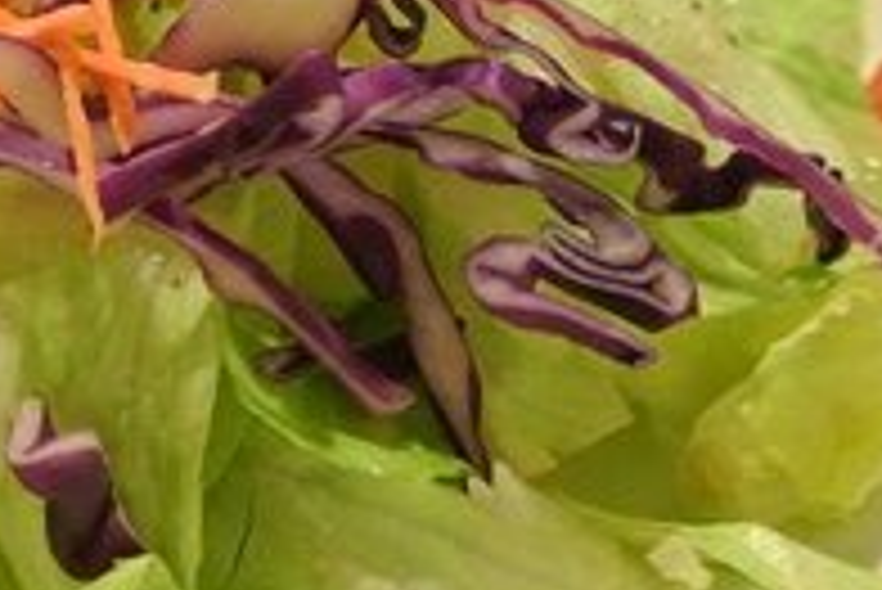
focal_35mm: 69
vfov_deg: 19.8
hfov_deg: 28.9
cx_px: 248
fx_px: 1692
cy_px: 297
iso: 3200
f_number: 3.5
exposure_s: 1/40
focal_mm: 10
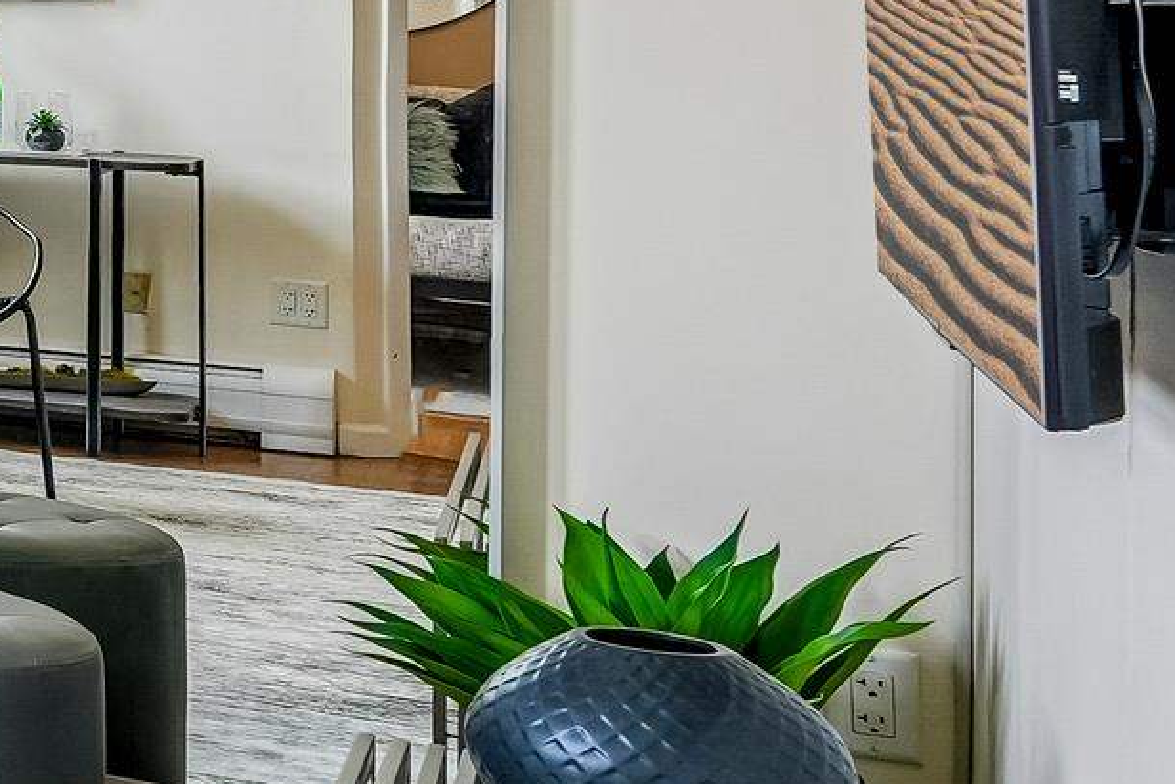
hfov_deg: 15.4
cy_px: 57
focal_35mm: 78
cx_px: -1580
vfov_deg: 17.2
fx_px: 2546
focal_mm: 16
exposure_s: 1/30
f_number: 8
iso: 320
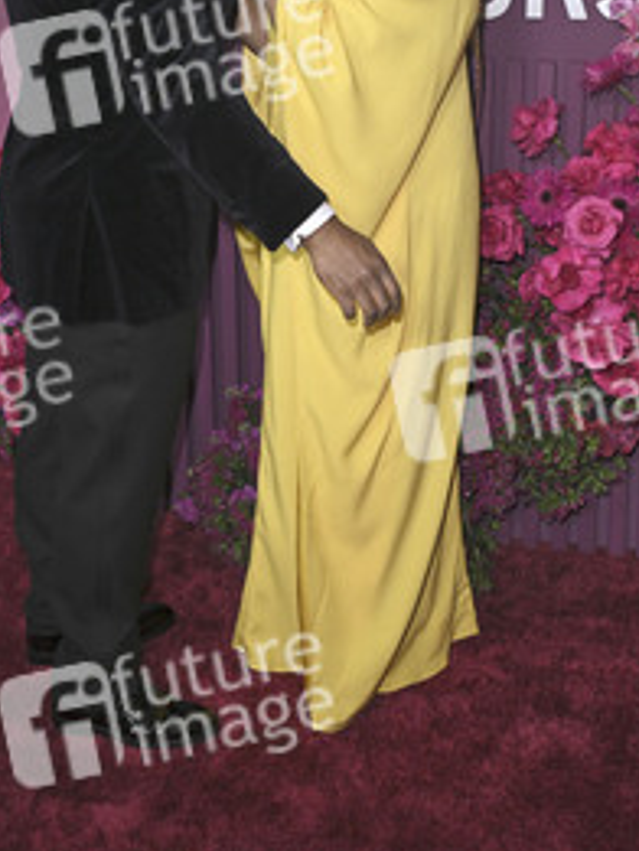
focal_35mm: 56
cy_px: 222
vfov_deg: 33.7
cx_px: 261
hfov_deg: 26.1
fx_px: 1377
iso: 2500
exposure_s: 1/320
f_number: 6.3
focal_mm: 38
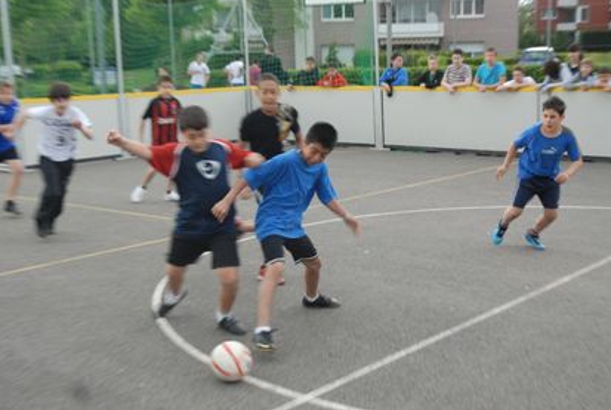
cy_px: 223
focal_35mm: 62
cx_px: 300
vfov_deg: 22.0
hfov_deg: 32.3
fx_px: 1054
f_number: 5
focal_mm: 34
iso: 250
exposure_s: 1/90
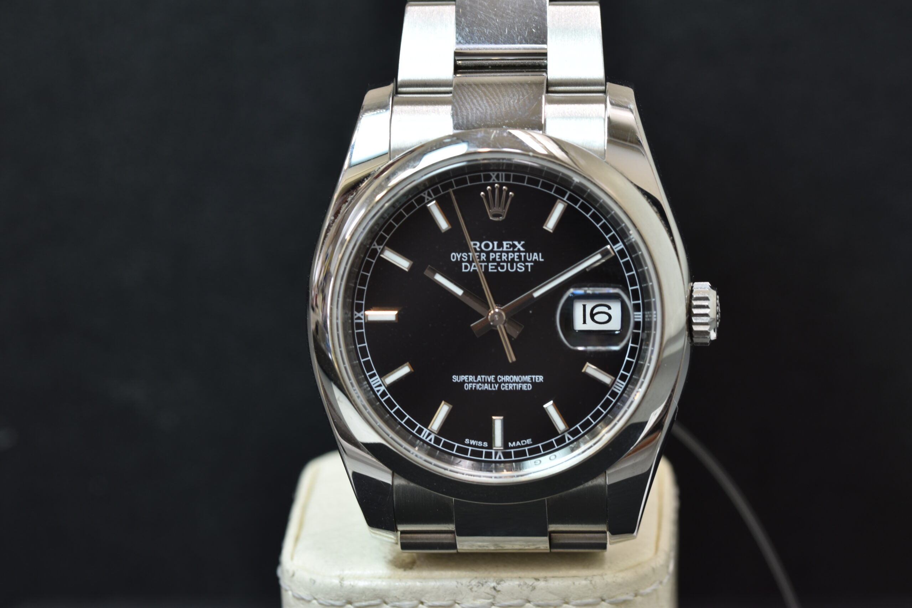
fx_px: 3420
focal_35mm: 135
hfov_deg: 15.2
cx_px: 456
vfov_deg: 10.2
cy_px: 304
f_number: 8
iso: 100
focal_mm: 90
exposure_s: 1/6
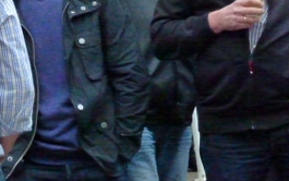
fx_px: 2309
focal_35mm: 293
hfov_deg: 7.2
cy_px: -22
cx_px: 216
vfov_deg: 4.5
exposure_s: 1/40
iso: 1250
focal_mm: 21.9
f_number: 3.6
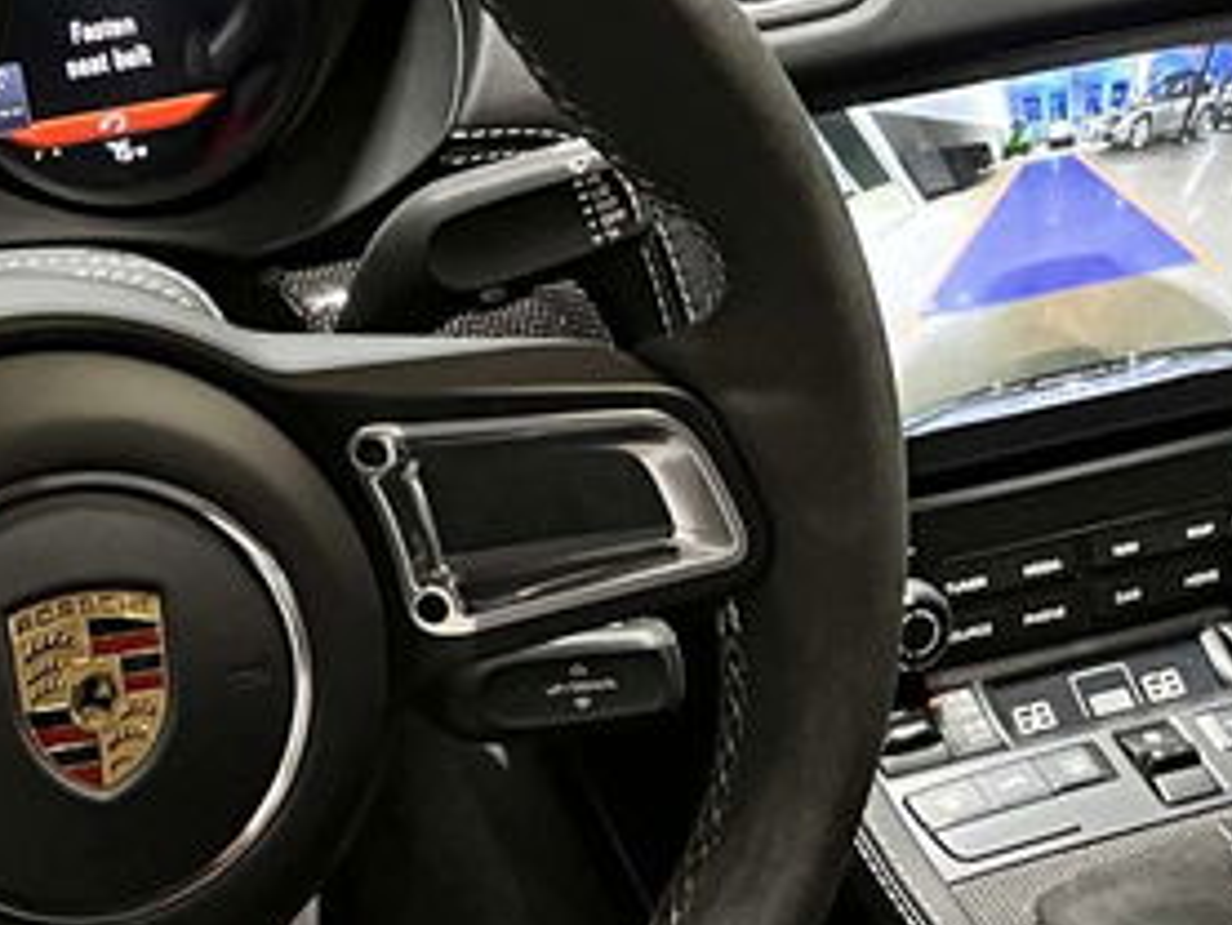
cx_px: 511
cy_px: 805
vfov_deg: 15.3
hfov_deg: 20.4
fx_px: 3418
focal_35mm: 96
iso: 640
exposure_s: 1/30
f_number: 1.6
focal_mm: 5.1
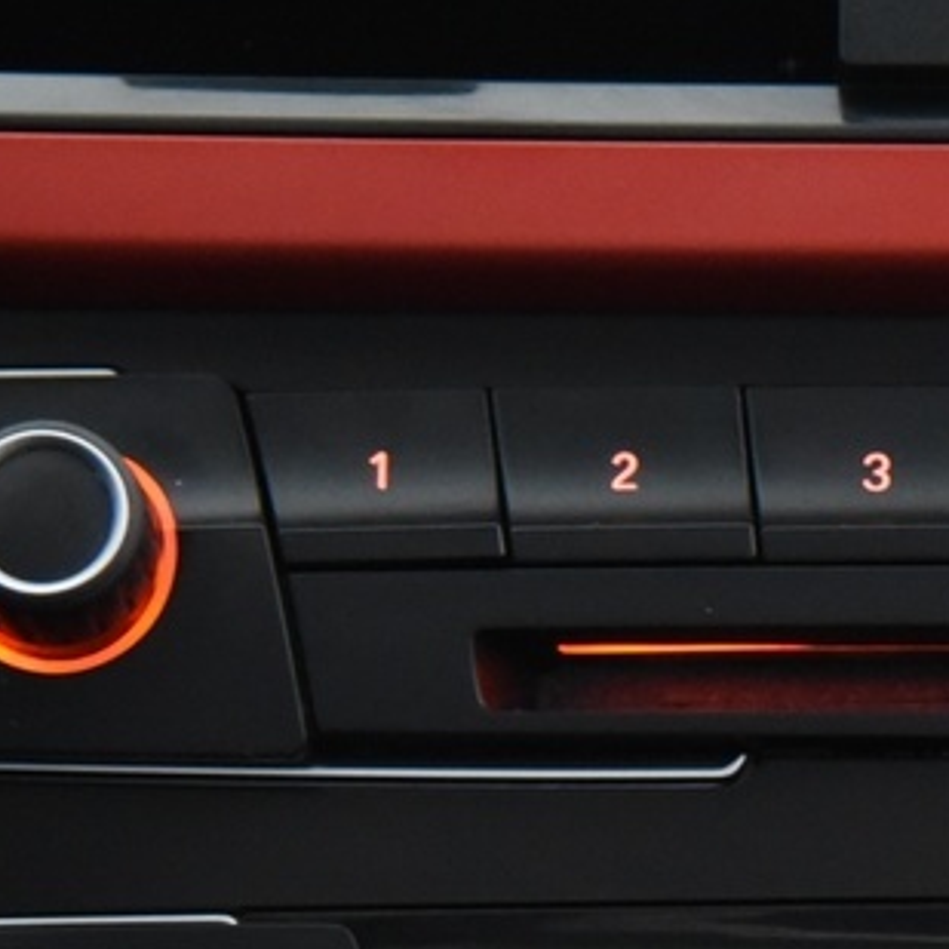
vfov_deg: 5.0
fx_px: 10763
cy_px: 863
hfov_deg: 5.0
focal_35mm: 347
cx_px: 1142
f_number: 4
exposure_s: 1/20
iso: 4000
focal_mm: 78
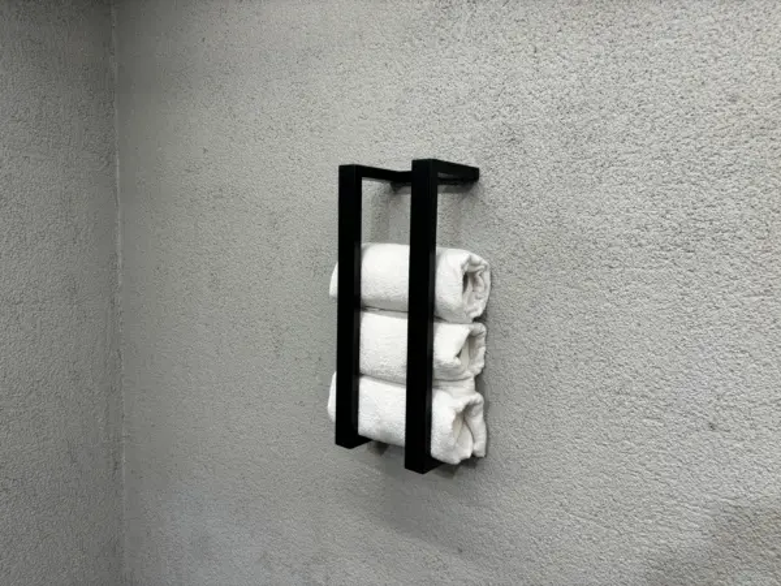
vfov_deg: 53.1
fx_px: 587
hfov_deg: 67.3
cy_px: 293
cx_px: 390
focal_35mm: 26
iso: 40
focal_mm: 5.96
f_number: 1.6
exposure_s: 1/100
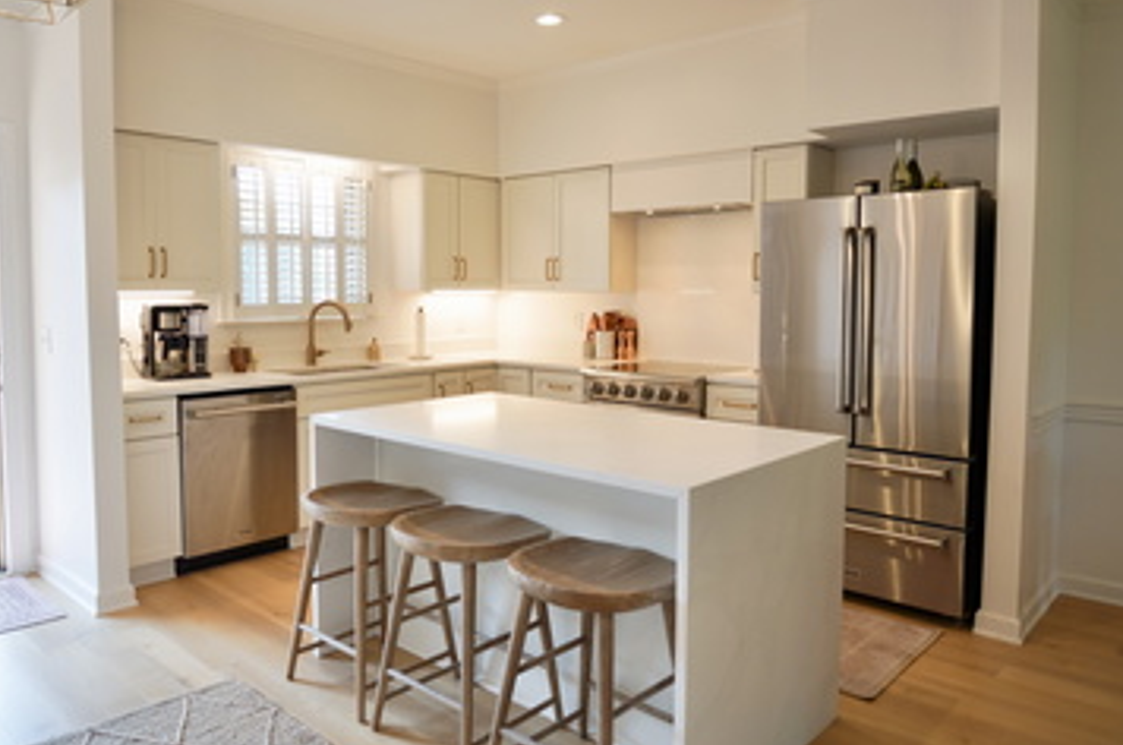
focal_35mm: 27
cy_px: 344
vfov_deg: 47.7
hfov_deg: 67.4
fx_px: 841
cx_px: 520
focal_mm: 24
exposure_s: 1/60
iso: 160
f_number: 4
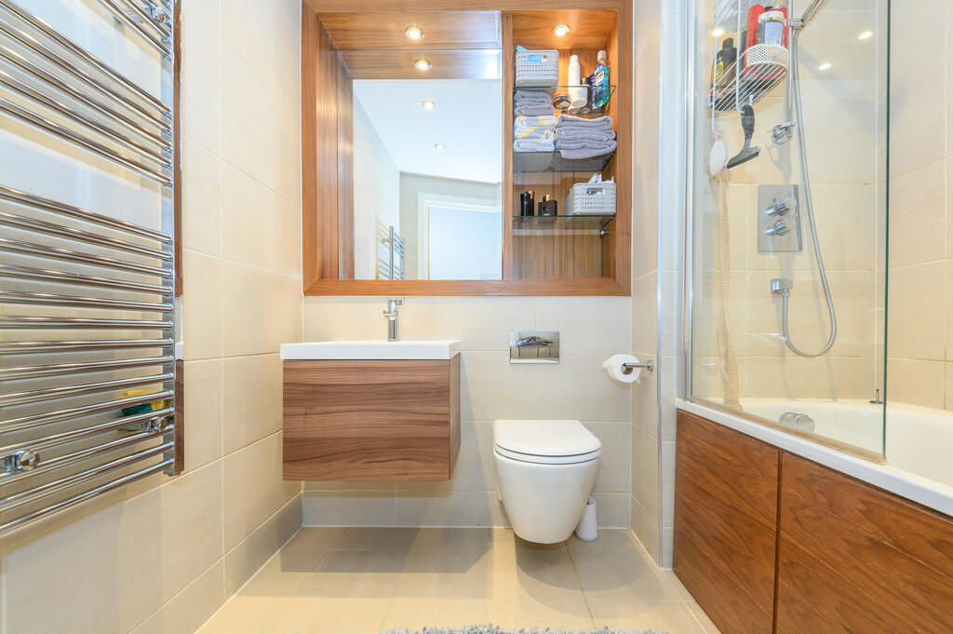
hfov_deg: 96.8
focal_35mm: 16
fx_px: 423
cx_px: 476
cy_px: 317
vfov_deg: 73.7
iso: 500
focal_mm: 16
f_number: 8
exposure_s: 1/10
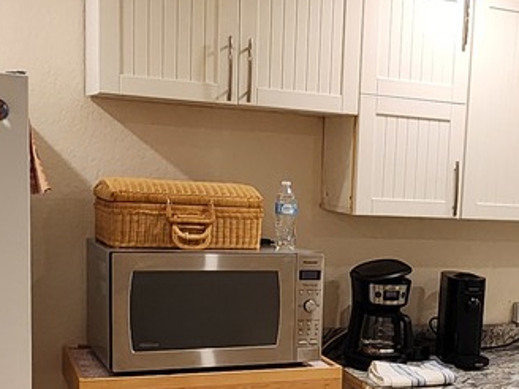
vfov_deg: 25.3
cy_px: 304
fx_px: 855
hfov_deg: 31.4
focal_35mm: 57
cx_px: 511
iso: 200
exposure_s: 1/60
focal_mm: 2.2
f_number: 2.2
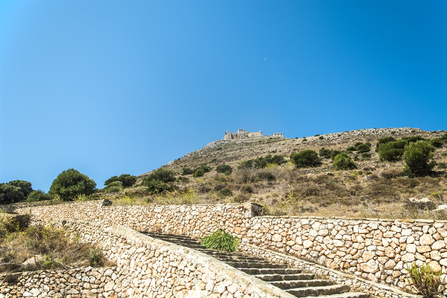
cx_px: 224
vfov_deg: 47.9
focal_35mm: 27
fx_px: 335
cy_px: 149
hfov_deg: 67.4
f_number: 4.5
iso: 100
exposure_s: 1/1000
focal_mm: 18
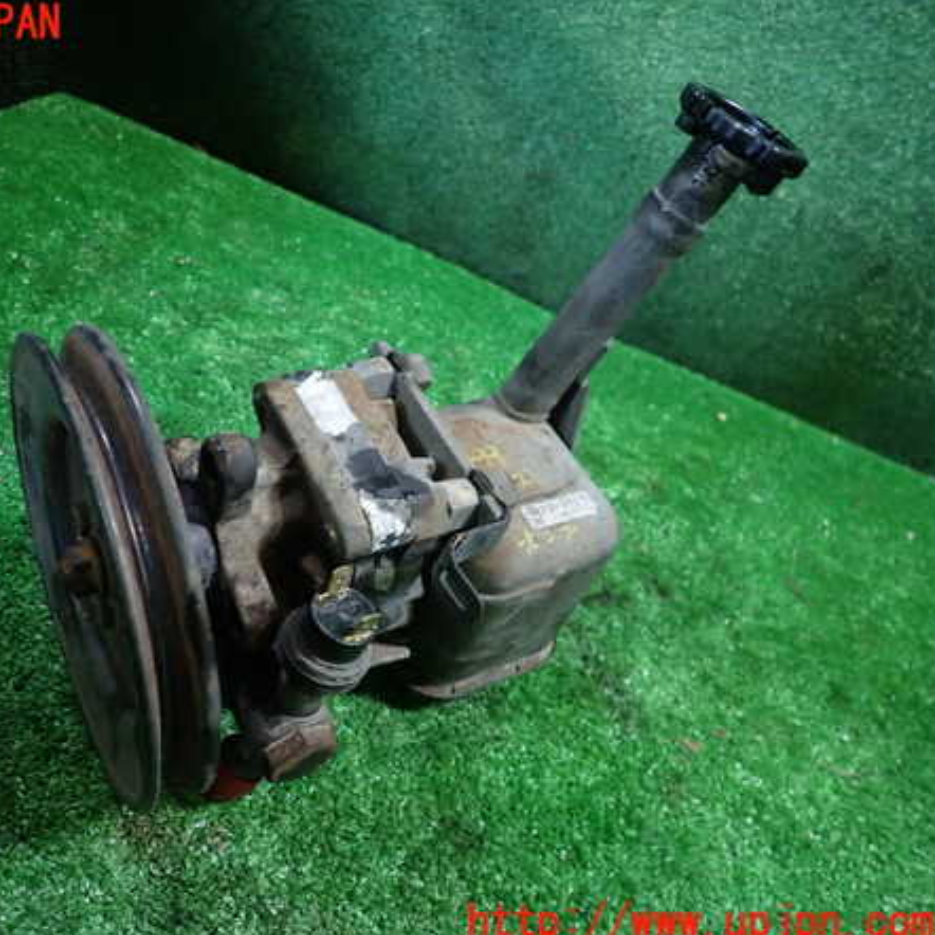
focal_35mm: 30
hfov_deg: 53.0
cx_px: 311
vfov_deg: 54.0
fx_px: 917
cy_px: 474
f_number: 2
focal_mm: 4.5
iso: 320
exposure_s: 1/30
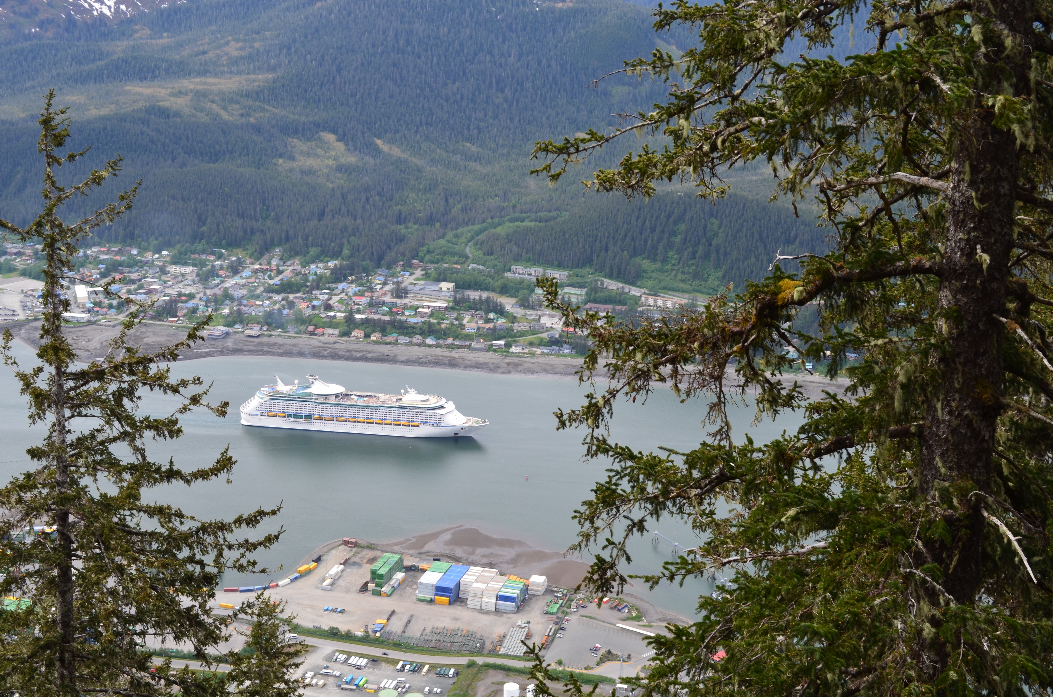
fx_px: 1314
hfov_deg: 43.7
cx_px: 526
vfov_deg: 29.7
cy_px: 348
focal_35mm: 45
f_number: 11
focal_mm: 30
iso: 200
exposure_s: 1/125
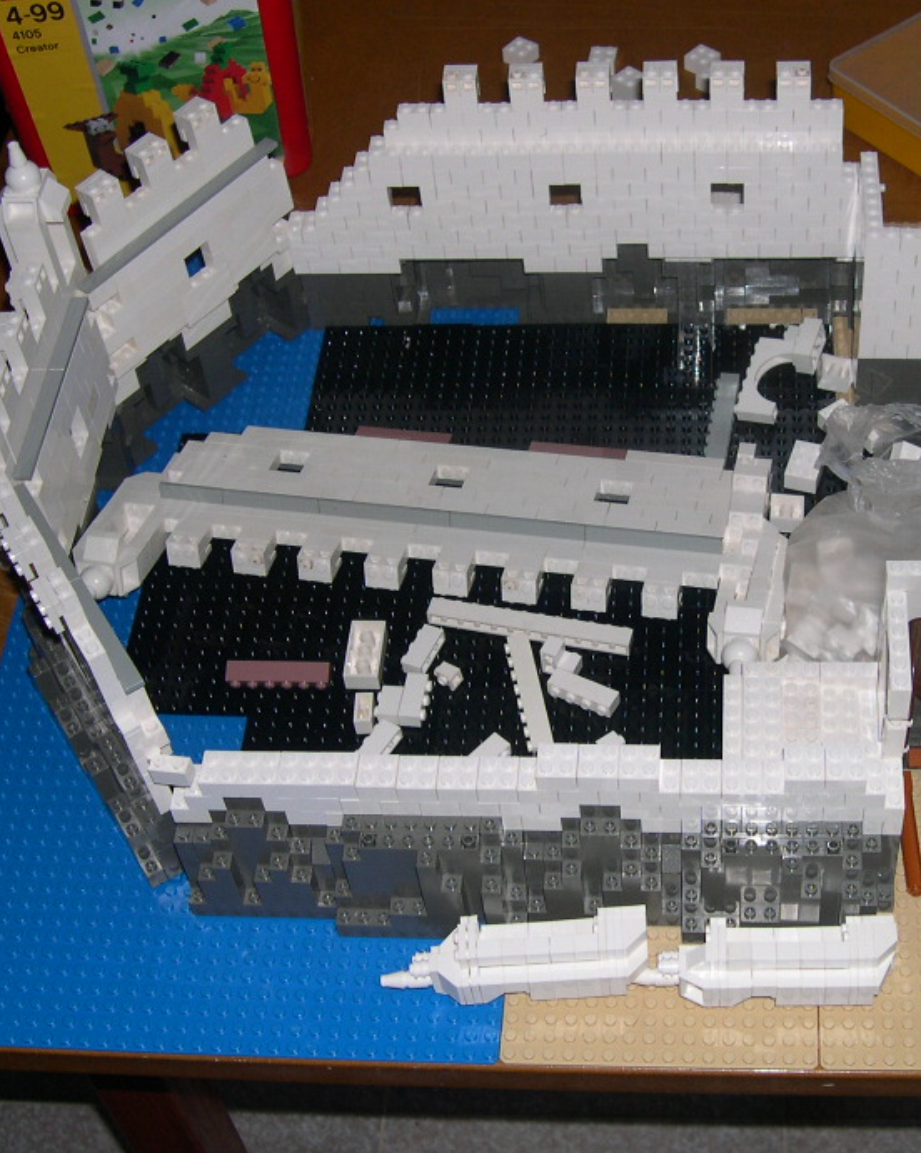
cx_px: 614
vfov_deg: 34.2
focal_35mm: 55
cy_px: 561
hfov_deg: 27.4
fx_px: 1876
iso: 100
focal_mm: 8
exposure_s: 1/60
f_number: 2.8
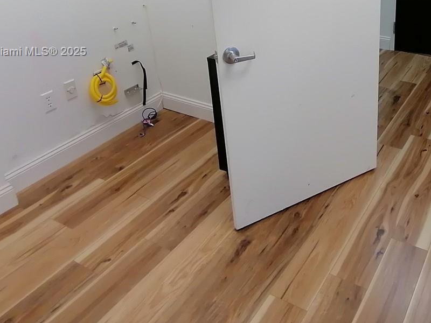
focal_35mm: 34
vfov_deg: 39.7
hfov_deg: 50.7
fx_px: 423
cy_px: 52
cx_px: 345
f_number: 2.4
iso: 50
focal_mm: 2.84
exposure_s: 1/30
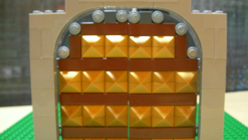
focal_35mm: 42
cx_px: 125
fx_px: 276
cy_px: 81
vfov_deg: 28.3
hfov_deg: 48.4
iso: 200
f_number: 3.5
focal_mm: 6.3
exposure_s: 1/6.2
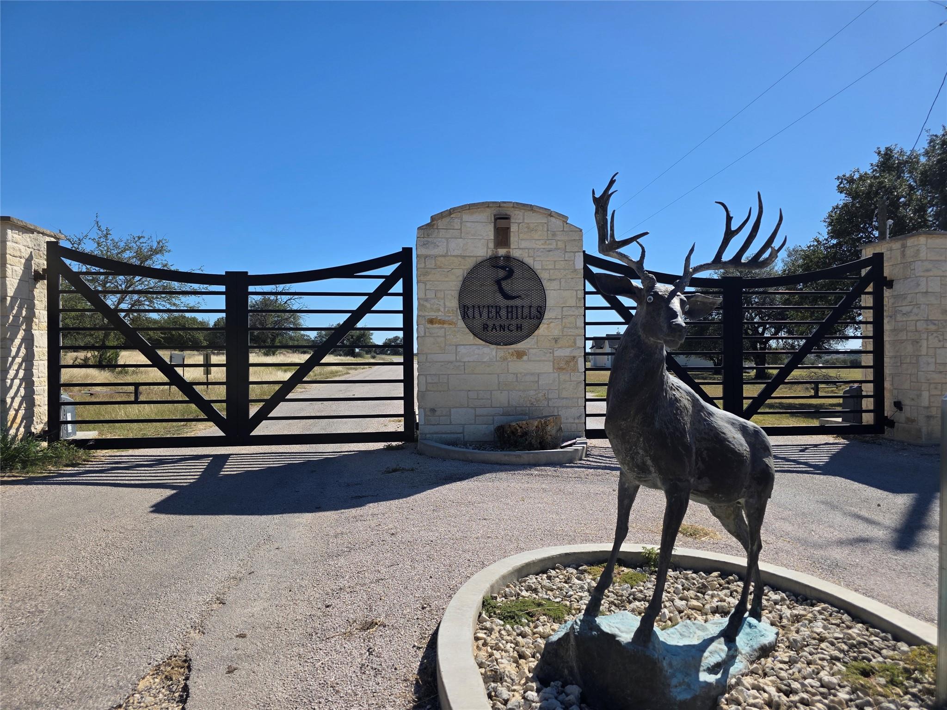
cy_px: 355
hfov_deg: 73.9
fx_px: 629
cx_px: 474
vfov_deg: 58.9
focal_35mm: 23
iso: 80
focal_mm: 6.3
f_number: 1.7
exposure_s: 1/7626
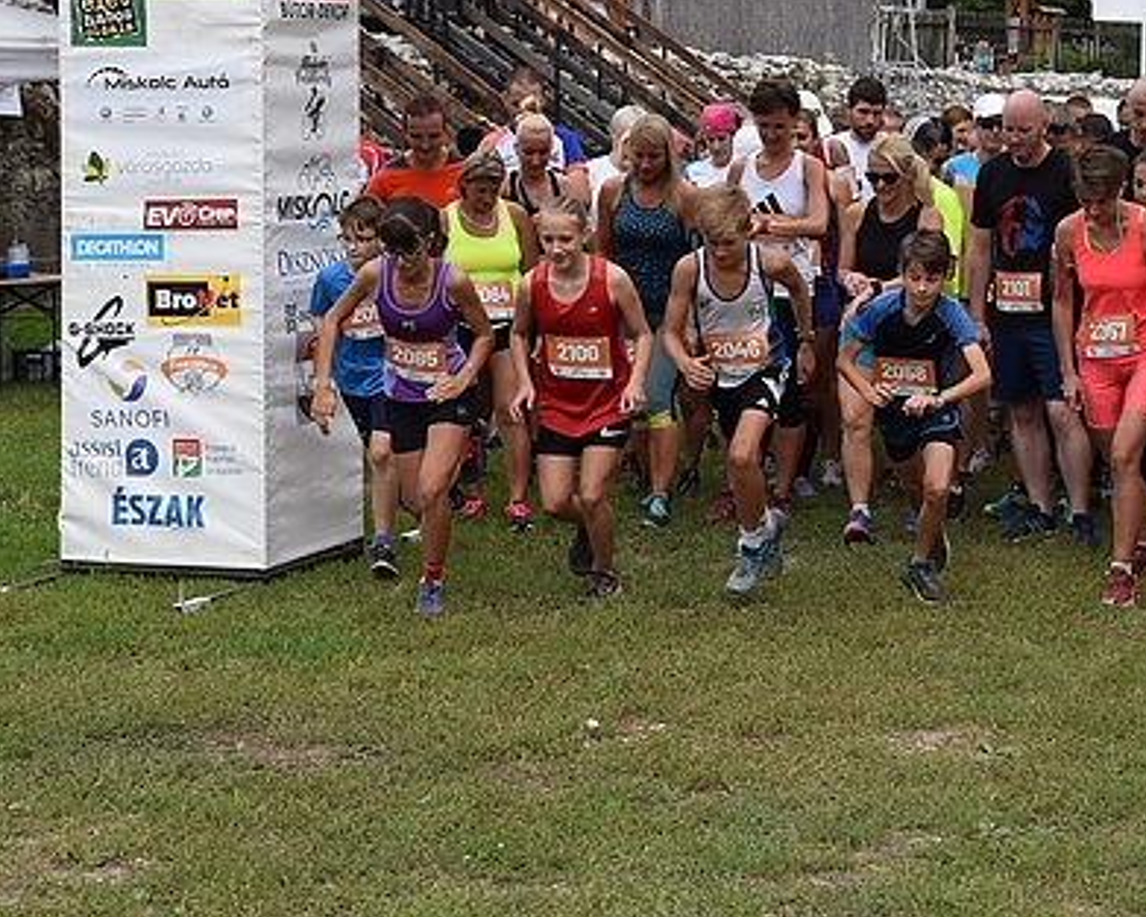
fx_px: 3223
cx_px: 821
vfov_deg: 16.2
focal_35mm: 95
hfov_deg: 20.0
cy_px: 299
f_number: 9
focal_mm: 40
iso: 200
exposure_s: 1/320
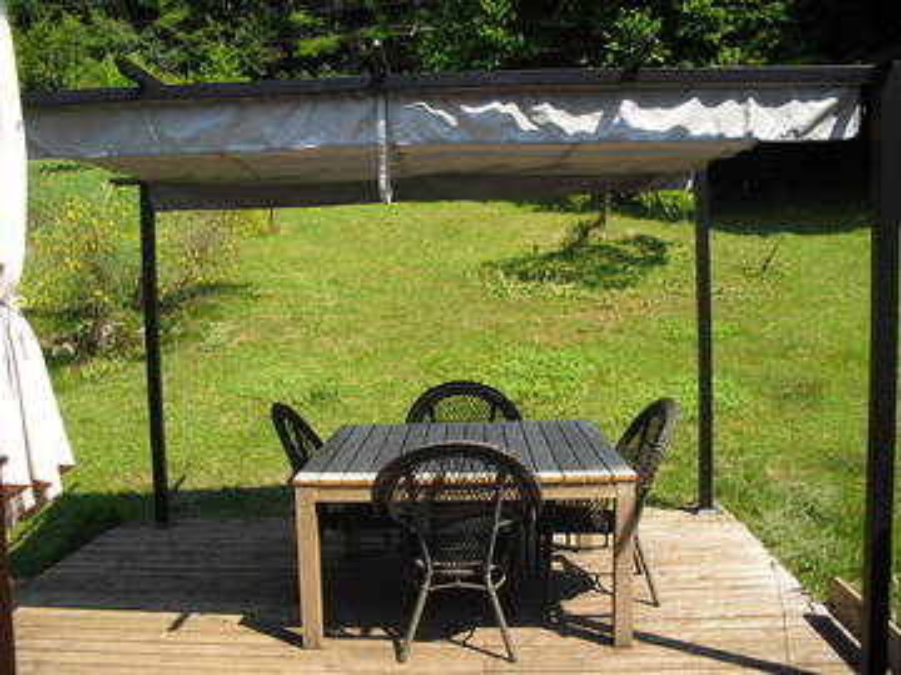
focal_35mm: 36
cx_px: 450
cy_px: 338
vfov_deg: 39.7
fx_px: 937
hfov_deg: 51.4
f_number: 7.8
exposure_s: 1/125
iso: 100
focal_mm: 6.3
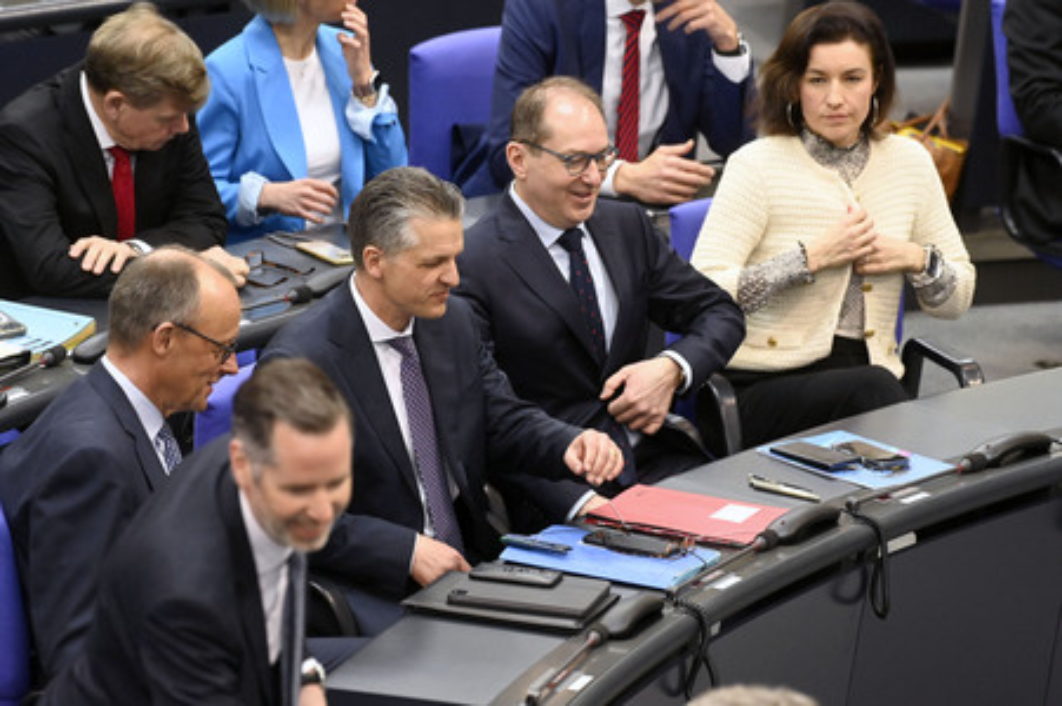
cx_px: 531
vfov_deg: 4.7
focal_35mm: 290
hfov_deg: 7.1
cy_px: 353
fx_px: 8548
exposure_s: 1/400
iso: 10000
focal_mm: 290
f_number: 5.6
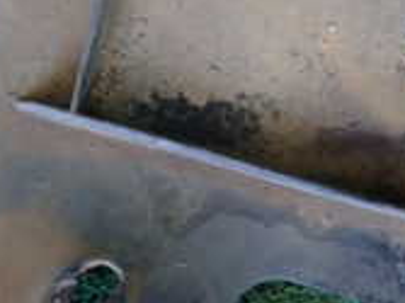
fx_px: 1052
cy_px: -235
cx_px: 429
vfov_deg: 14.5
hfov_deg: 20.9
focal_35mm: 90
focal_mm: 4.5
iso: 200
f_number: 2
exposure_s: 1/50
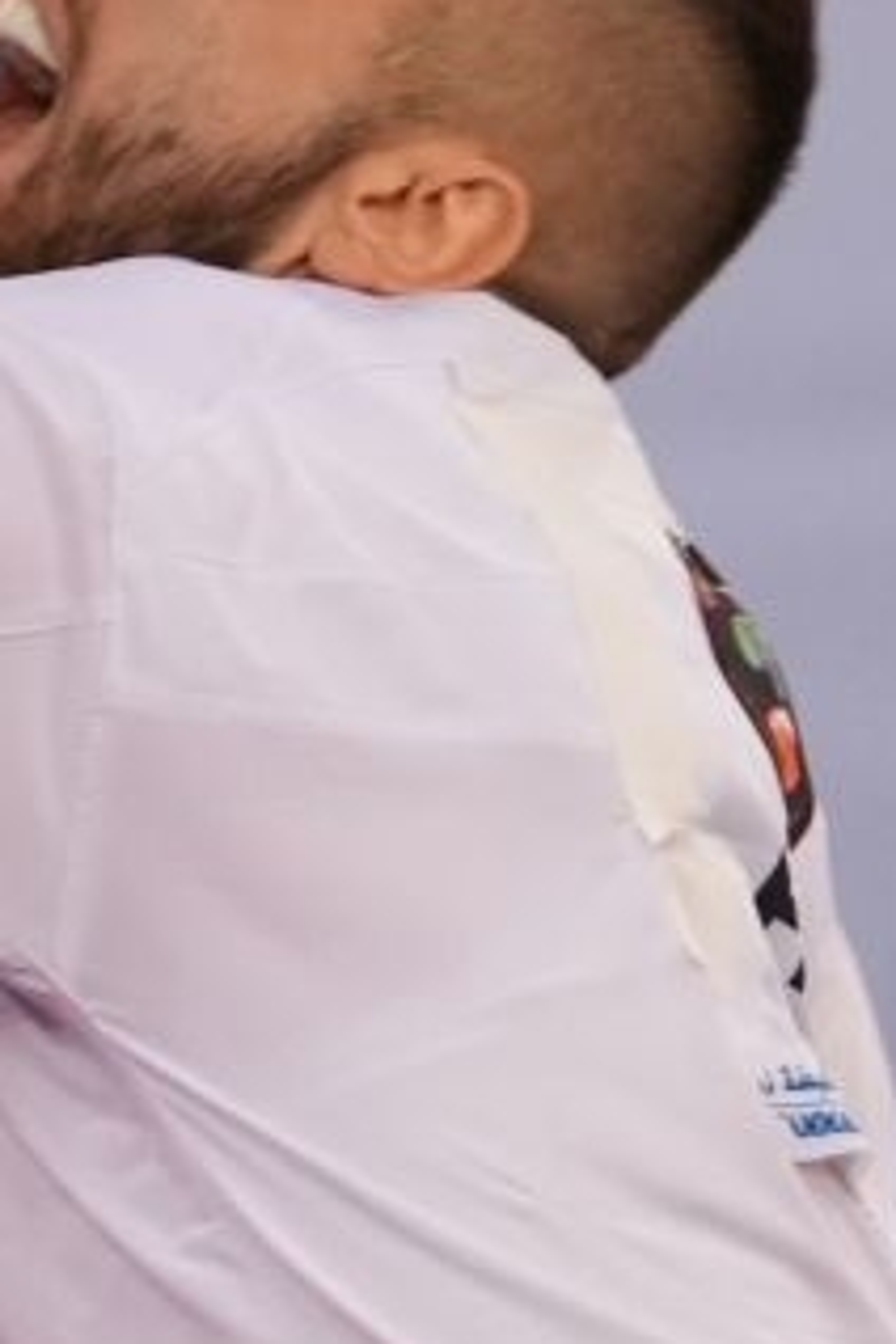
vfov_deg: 1.2
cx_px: 592
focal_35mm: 1700
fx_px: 63462
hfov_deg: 0.8
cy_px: 828
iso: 1600
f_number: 2.8
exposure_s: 1/1000
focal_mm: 200
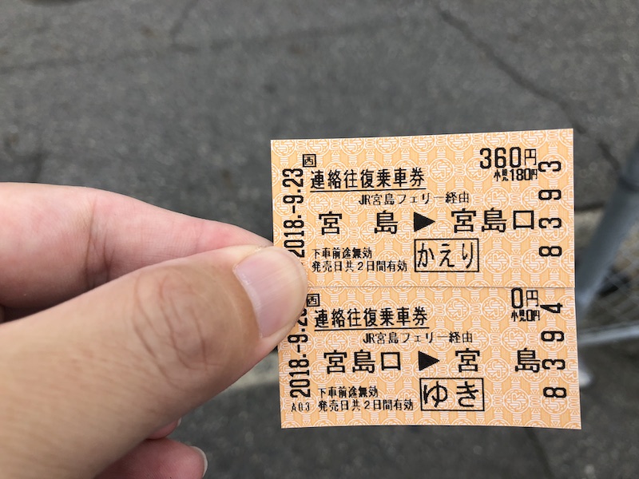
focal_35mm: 28
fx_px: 517
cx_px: 320
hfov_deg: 63.4
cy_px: 240
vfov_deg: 49.7
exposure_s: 1/813
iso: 20
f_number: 1.8
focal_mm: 3.99
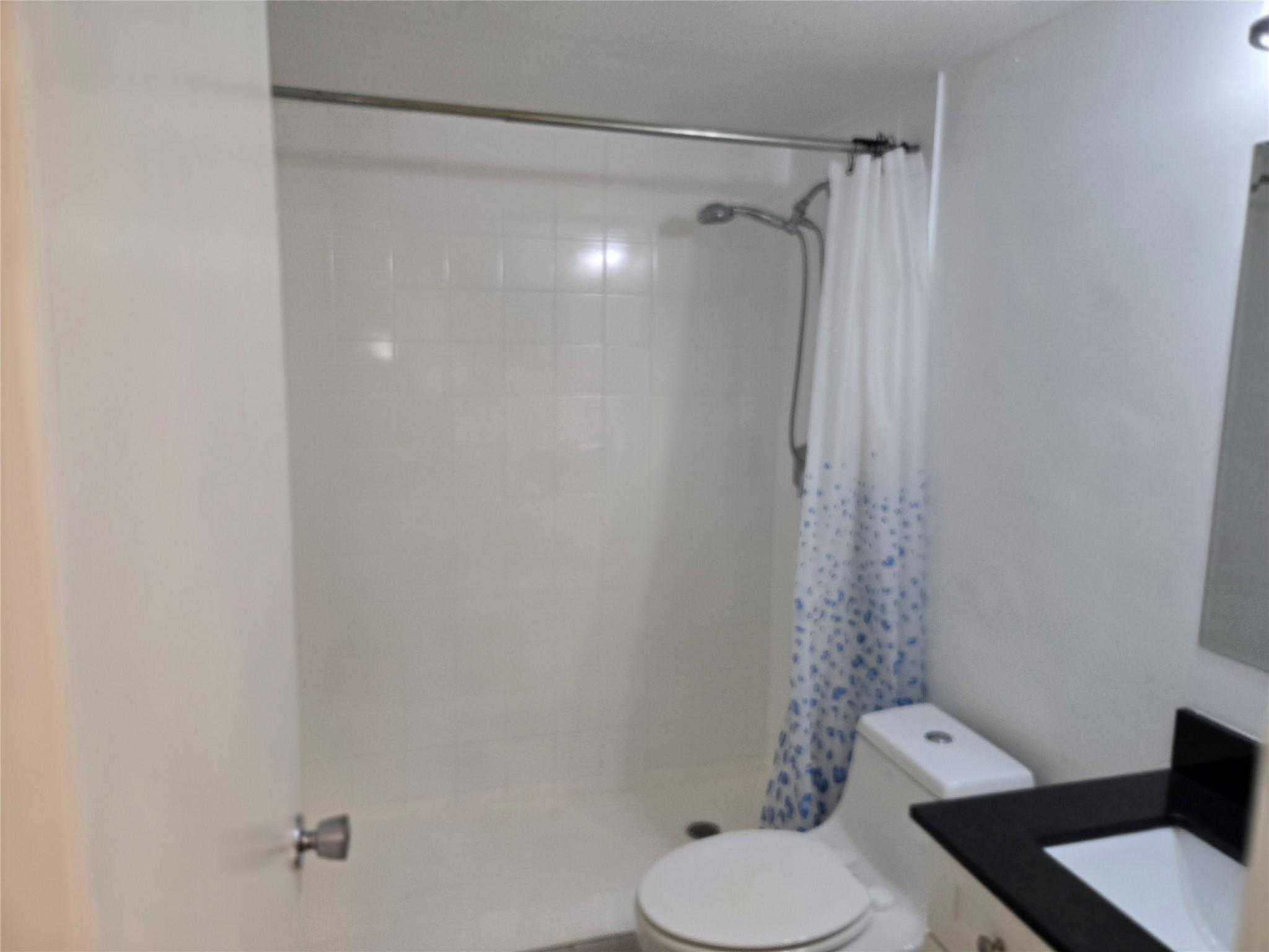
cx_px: 634
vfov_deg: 58.9
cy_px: 476
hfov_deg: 73.9
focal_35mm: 23
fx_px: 843
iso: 200
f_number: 1.8
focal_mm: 5.4
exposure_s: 1/120
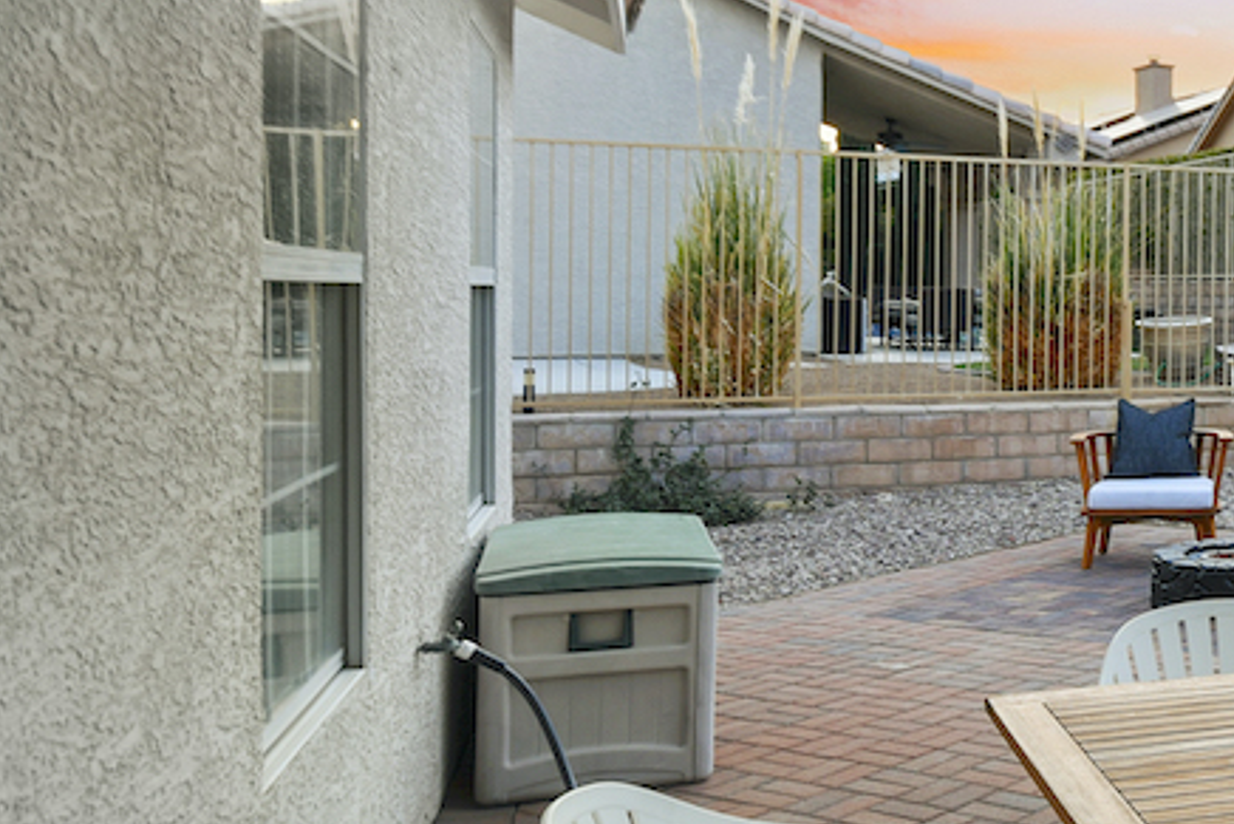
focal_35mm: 44
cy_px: 287
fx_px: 1509
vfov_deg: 30.4
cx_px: 1364
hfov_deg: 37.2
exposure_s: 1/6
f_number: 13
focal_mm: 16
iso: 250
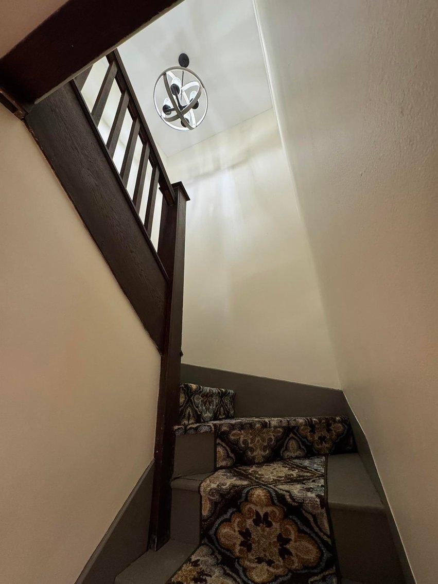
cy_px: 292
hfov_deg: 85.7
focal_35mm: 14
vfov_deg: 102.1
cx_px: 219
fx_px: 236
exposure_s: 1/60
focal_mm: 2.22
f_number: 2.2
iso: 320
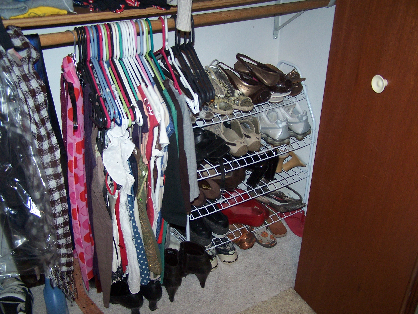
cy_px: 157
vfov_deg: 37.7
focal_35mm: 38
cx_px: 209
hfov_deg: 49.0
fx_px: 459
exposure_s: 1/60
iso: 140
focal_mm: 6.3
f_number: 2.8
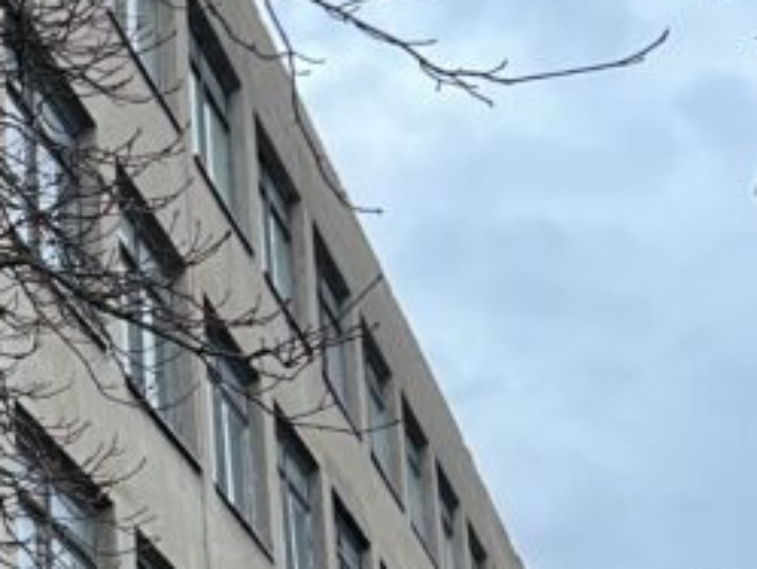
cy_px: 493
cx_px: -480
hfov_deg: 16.3
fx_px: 2341
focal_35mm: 107
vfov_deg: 13.7
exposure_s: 1/60
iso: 160
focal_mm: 5.7
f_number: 1.5
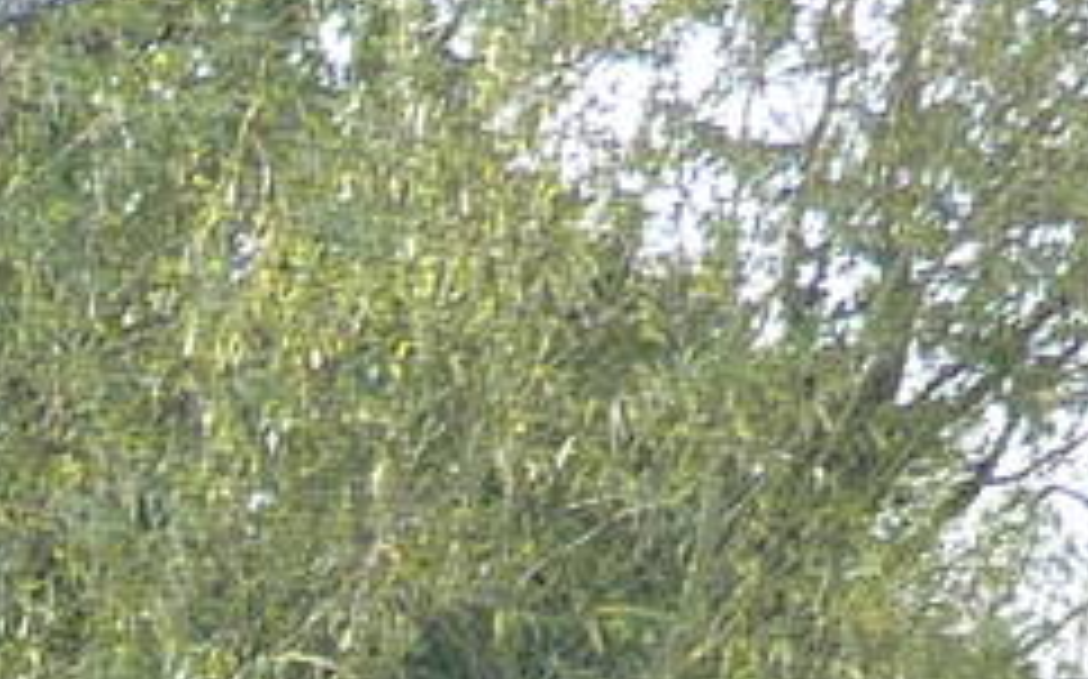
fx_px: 5187
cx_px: -670
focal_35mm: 175
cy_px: 2631
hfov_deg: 11.4
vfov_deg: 6.3
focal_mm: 4.1
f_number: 3.3
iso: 80
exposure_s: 1/80
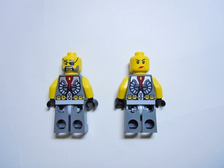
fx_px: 194
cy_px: 84
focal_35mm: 30
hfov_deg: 60.0
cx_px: 112
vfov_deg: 46.8
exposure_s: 1/60
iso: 250
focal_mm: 5.4
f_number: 3.5
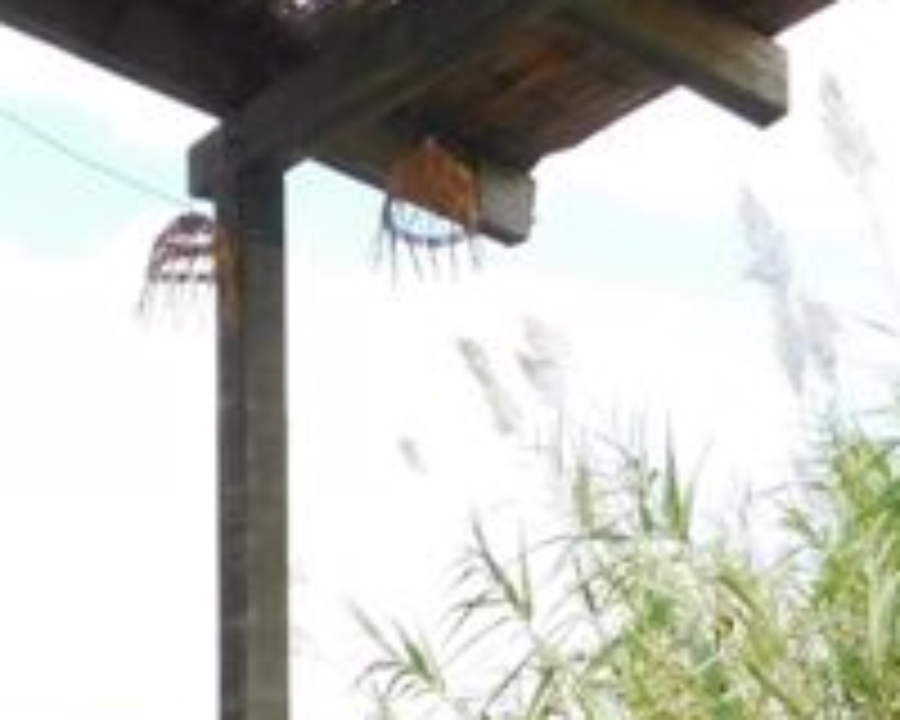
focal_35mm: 79
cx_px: 286
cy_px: 1094
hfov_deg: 24.0
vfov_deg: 17.4
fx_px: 2104
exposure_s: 1/640
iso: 125
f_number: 3
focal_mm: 4
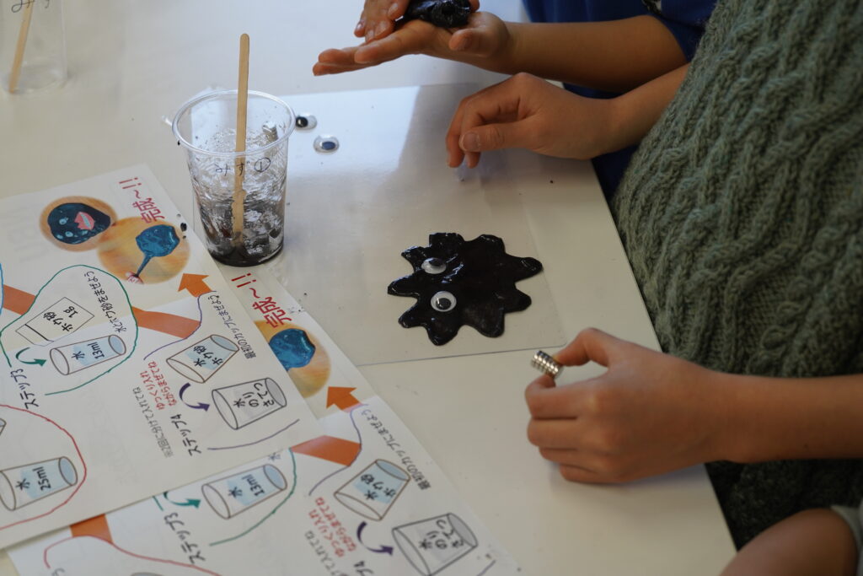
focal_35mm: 60
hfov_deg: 33.4
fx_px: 1438
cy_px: 288
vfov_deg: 22.6
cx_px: 432
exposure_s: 1/160
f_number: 5.6
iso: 500
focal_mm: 60
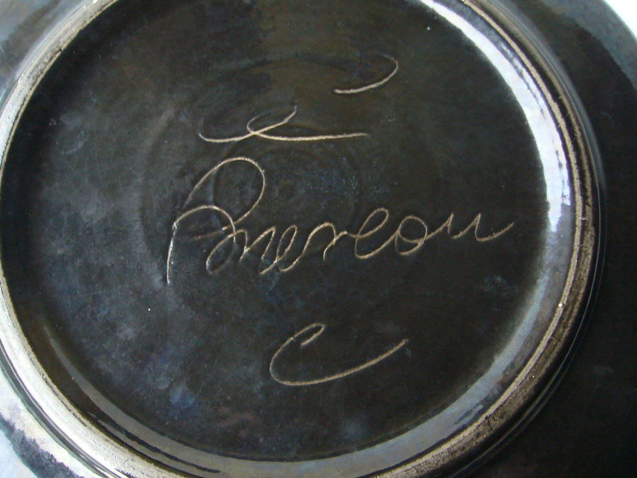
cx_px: 318
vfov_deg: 40.7
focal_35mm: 35
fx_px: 644
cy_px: 239
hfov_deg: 52.6
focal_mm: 5.8
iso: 200
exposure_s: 1/8
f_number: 2.8
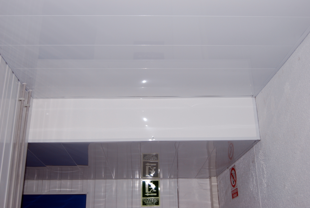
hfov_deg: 43.6
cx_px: 155
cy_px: 104
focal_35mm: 45
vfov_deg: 30.0
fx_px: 388
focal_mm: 30
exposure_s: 1/60
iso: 200
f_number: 4.2
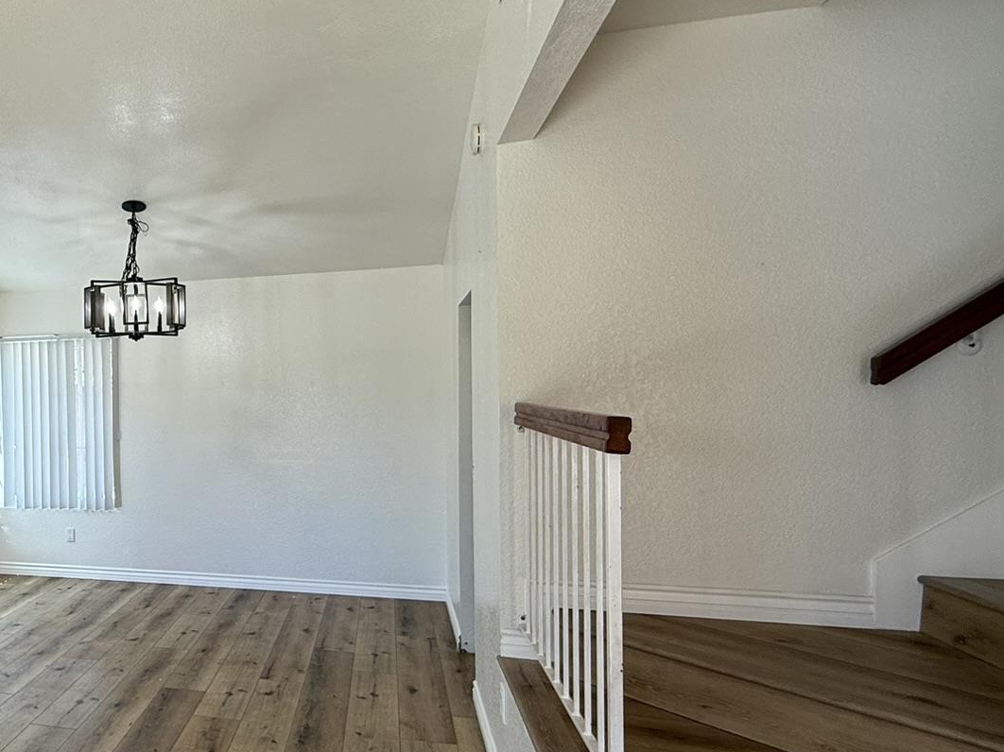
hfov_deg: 57.8
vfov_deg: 51.3
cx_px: 137
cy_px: 411
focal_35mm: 27
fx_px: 783
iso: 50
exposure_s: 1/120
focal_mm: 2.22
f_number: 2.2
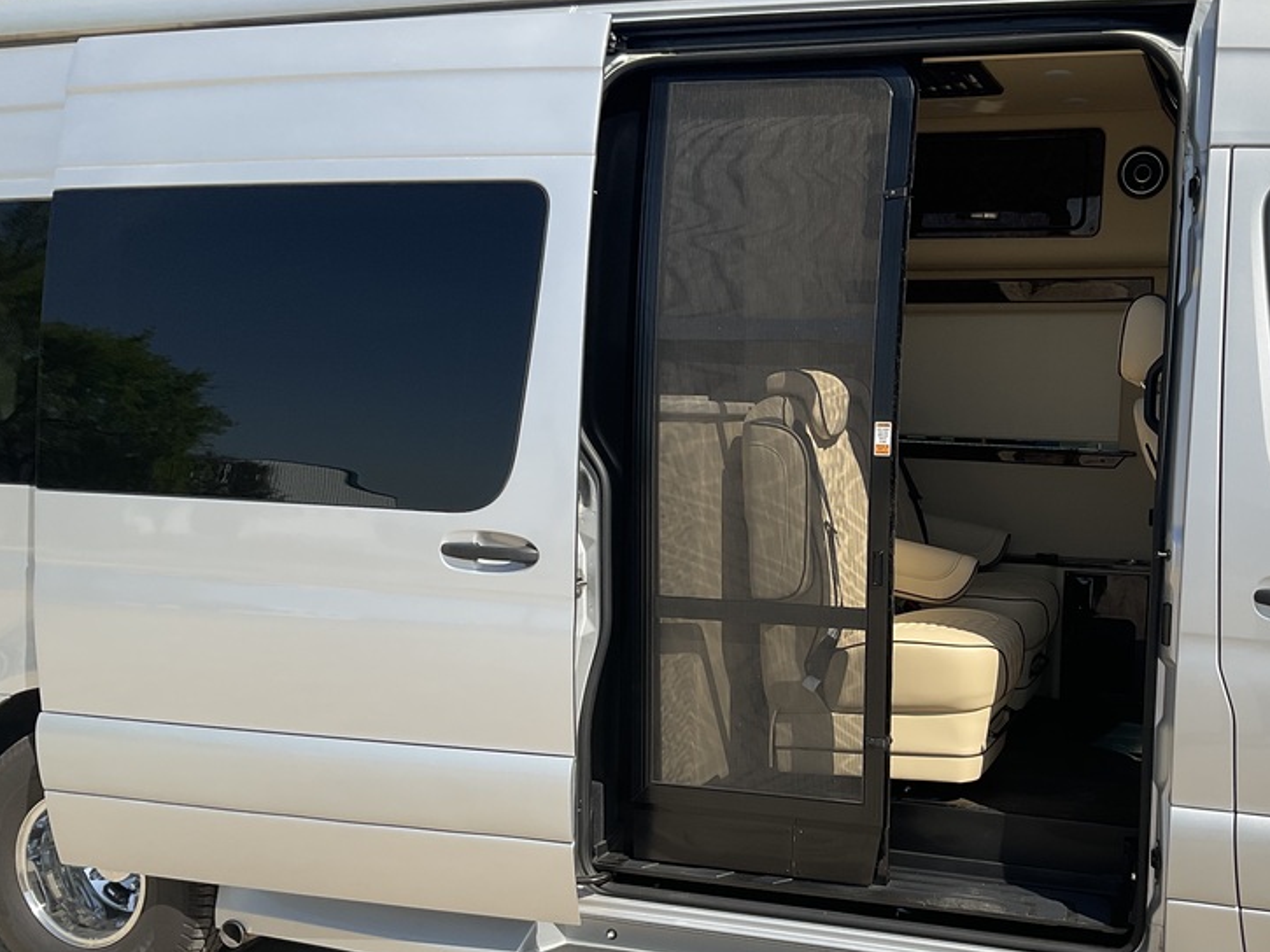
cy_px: 588
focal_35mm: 40
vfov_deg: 35.8
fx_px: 1468
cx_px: 837
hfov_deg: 46.1
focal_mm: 3
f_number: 1.8
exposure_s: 1/1848
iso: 16
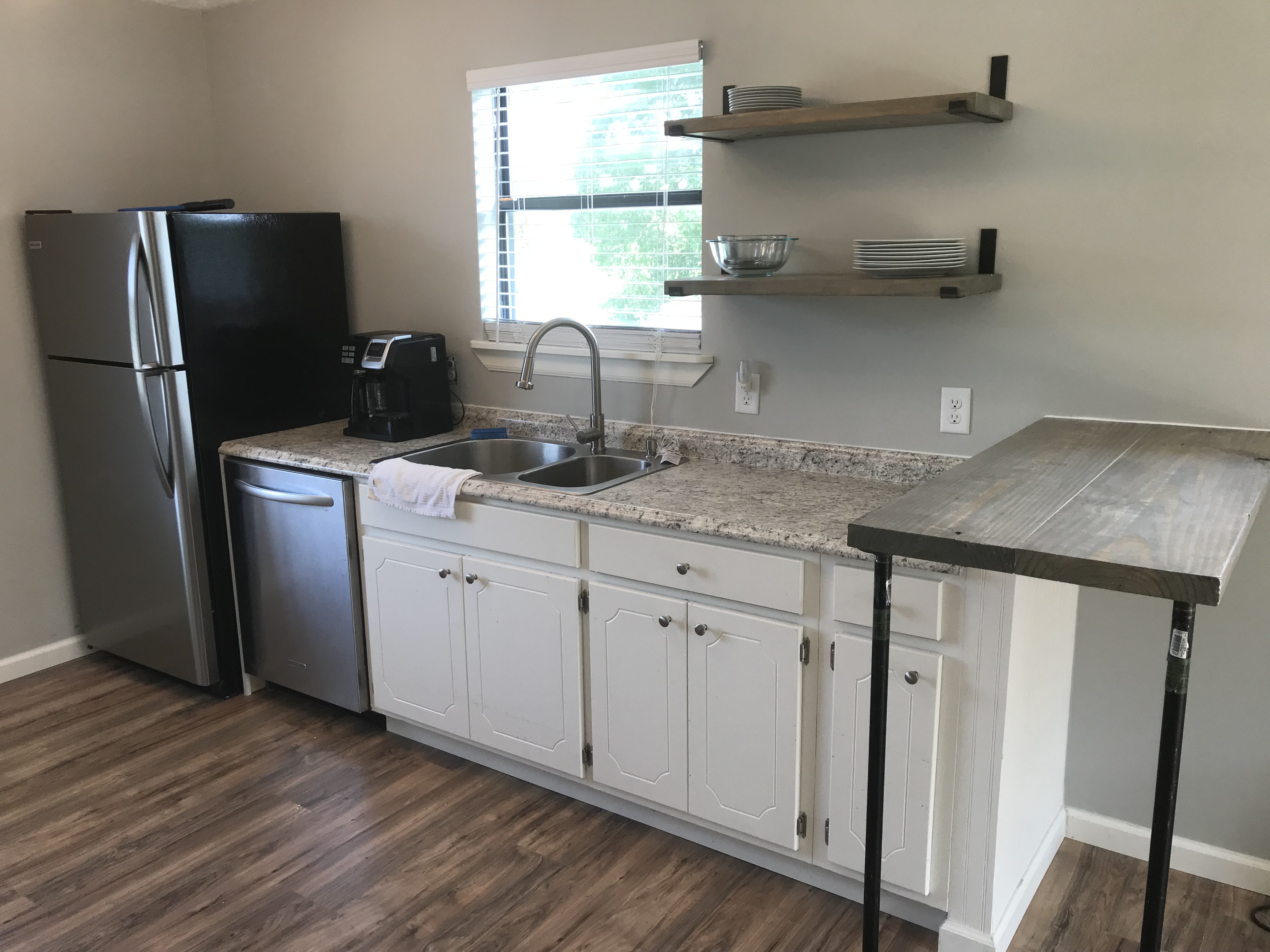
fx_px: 1027
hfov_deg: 63.4
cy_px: 476
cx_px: 635
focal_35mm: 28
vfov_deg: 49.7
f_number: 1.8
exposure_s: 1/120
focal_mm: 3.99
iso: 40
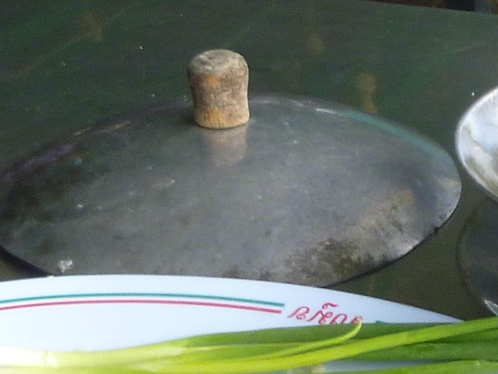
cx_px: 606
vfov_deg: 10.7
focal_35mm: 139
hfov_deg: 13.8
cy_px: 121
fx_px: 2000
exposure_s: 1/100
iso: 100
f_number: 3.1
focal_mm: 4.5
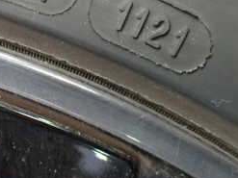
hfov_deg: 26.6
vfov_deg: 19.8
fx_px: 502
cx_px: 91
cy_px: 23
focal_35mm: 73
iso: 800
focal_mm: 5.4
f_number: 2.3
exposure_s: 1/60
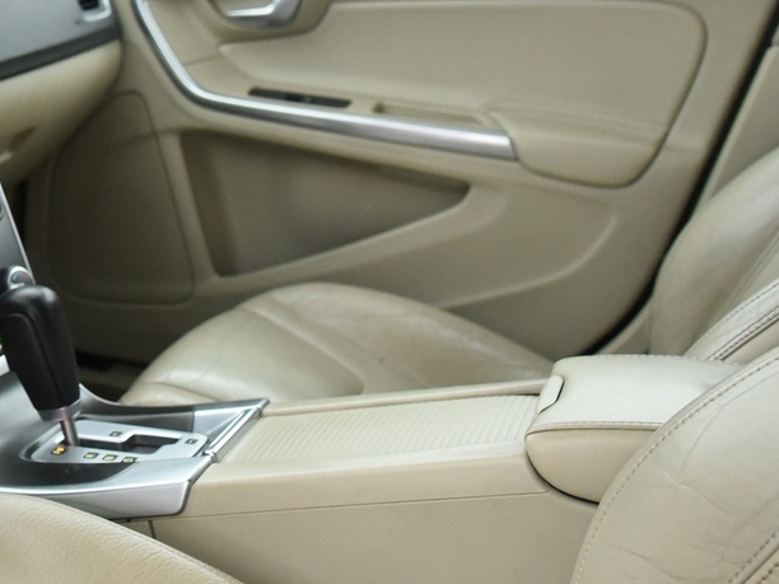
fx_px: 1373
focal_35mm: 61
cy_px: 176
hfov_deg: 29.0
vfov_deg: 23.9
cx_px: -50
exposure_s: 1/25
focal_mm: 24
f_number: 4
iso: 4000
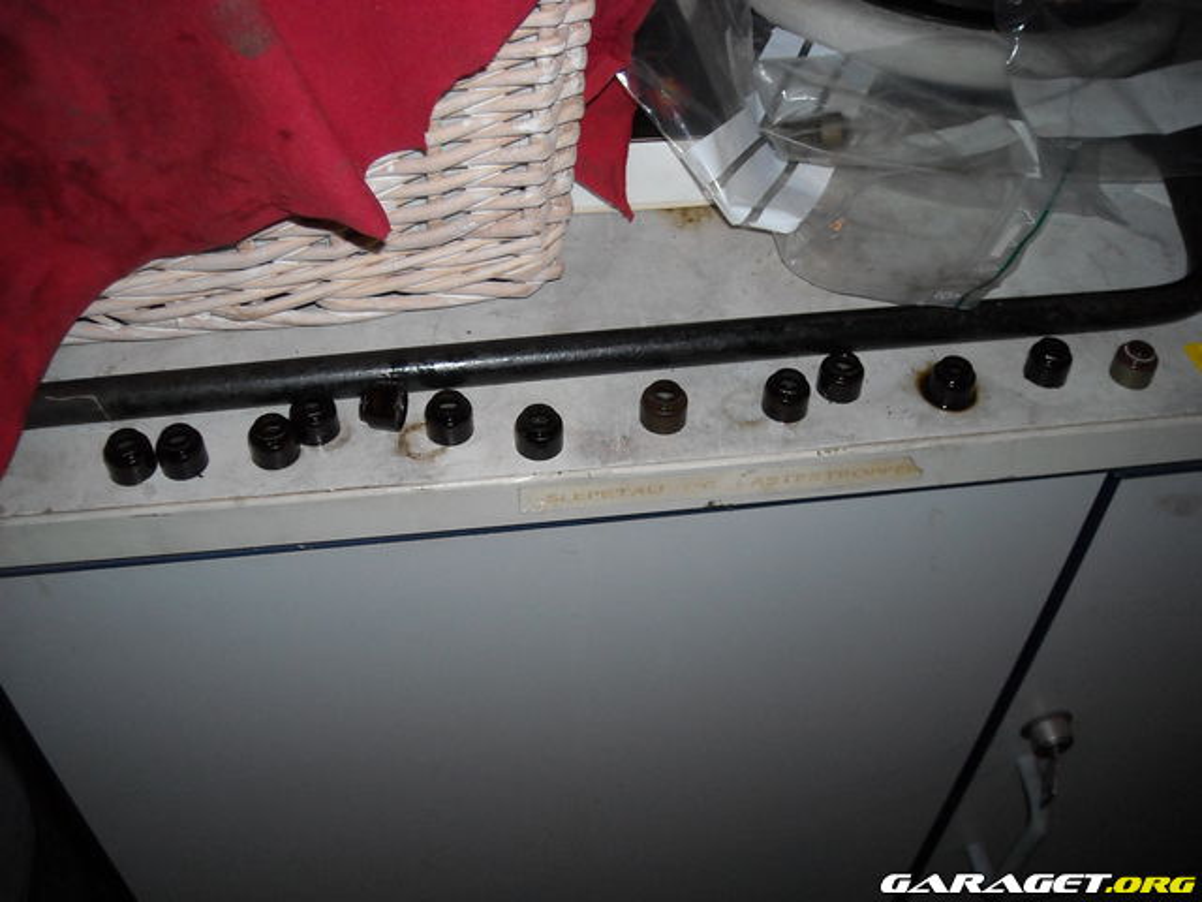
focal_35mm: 35
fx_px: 1215
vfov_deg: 40.7
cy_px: 451
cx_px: 601
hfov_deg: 52.6
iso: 200
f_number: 2.8
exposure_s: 1/60
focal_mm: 5.7
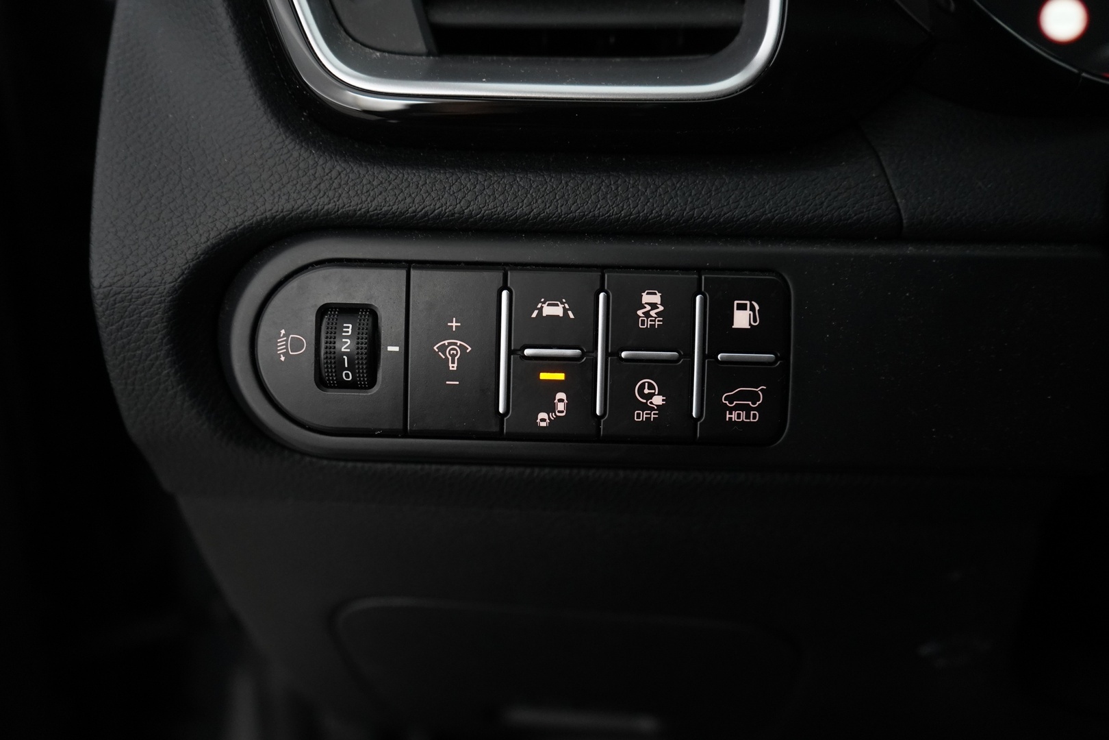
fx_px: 986
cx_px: 554
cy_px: 370
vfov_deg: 41.1
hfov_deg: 58.7
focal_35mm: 32
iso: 4000
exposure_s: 1/80
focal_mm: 32
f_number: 4
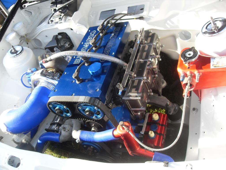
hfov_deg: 54.0
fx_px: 222
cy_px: 85
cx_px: 113
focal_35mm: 34
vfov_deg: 41.8
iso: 80
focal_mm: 6.3
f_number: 2.8
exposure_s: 1/180
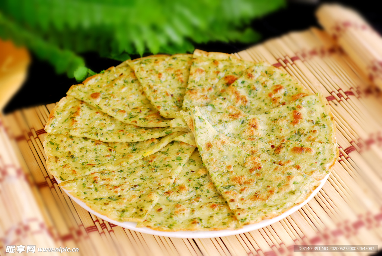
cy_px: 128
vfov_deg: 15.2
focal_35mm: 90
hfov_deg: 22.6
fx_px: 956
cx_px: 191
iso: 100
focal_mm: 60
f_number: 7.1
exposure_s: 1/200
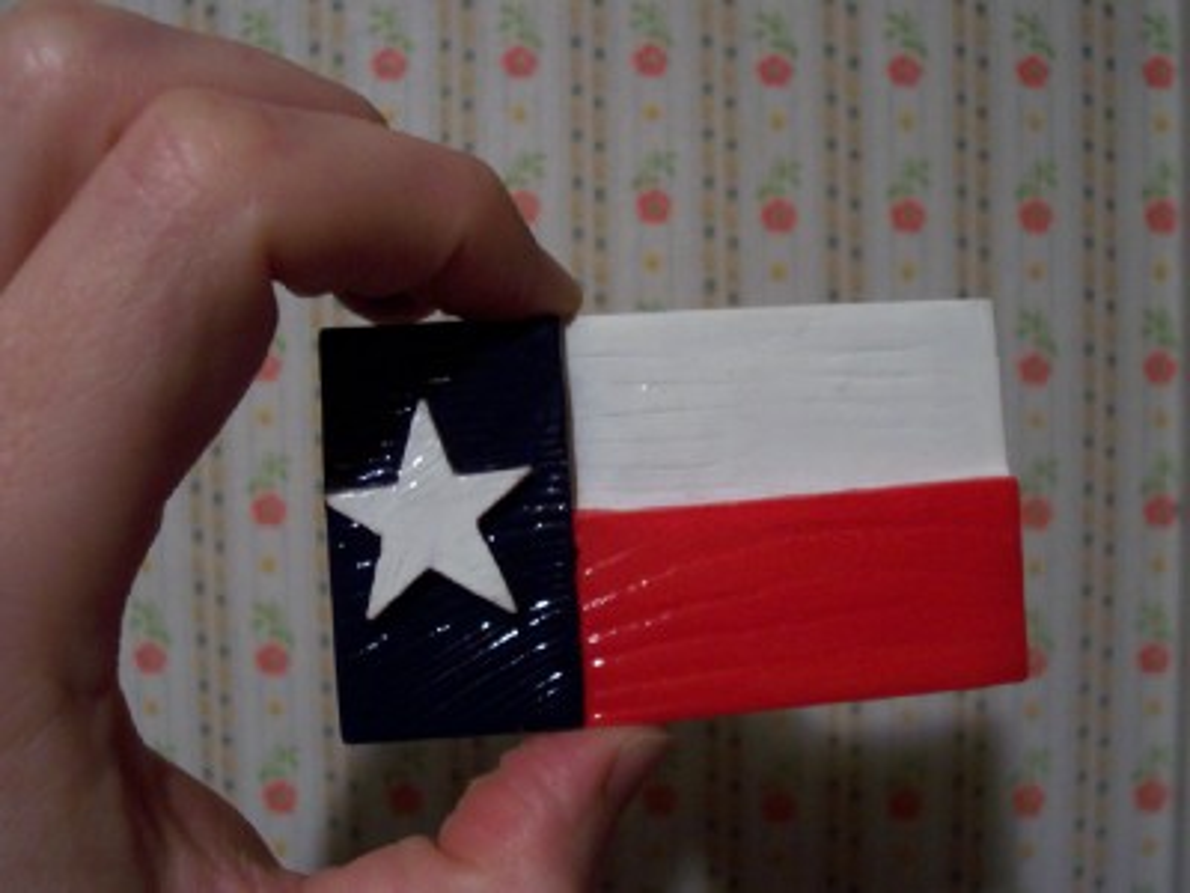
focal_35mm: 37
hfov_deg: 50.1
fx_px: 1272
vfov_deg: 38.7
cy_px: 446
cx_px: 595
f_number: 2.8
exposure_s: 1/30
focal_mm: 5.6
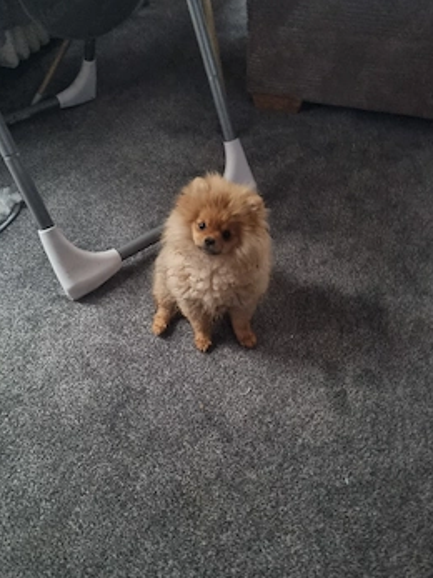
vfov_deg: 60.0
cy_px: 293
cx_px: 213
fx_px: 501
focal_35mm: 30
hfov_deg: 46.8
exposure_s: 1/25
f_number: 1.8
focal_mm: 5.4
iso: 1600
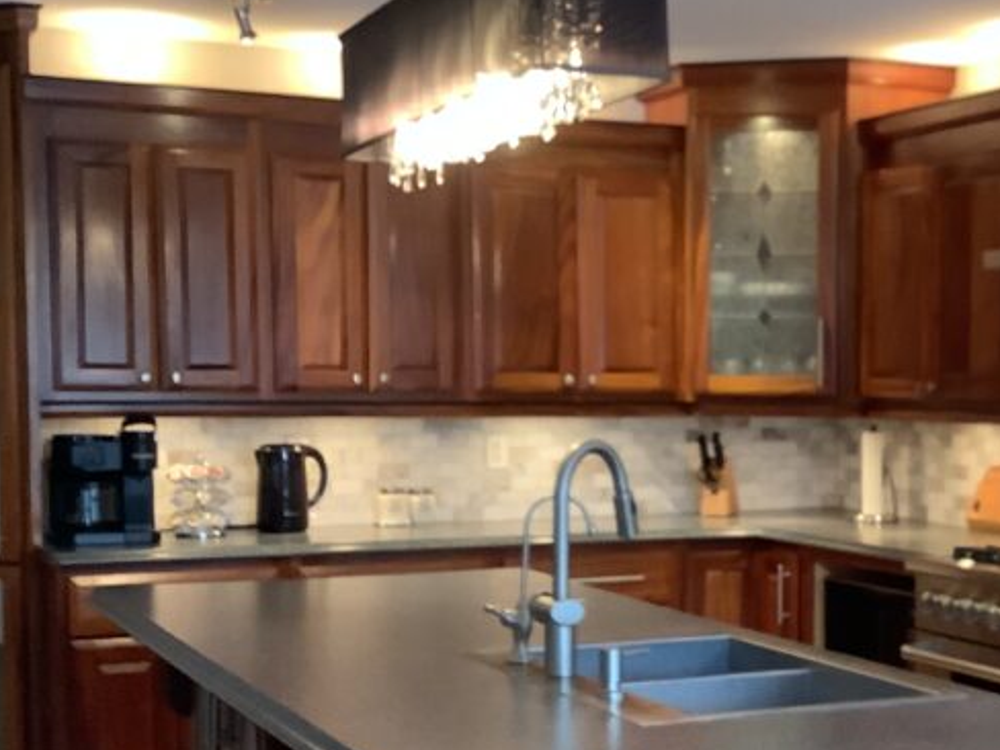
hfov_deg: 28.9
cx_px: 846
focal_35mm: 65
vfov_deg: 22.5
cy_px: 512
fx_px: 1878
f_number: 2.4
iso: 320
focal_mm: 3.3
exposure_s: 1/40
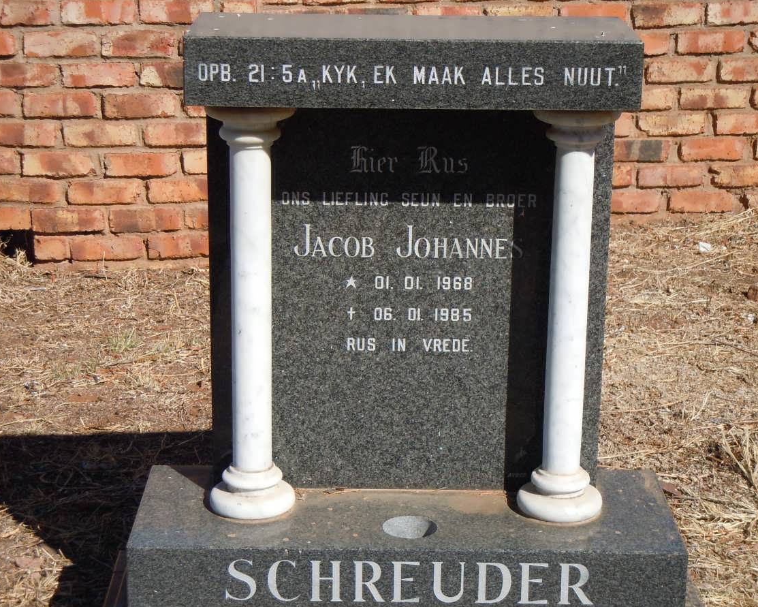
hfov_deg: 23.6
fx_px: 1818
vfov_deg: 19.0
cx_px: 378
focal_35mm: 81
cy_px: 305
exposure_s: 1/320
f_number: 8.6
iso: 200
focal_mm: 13.9
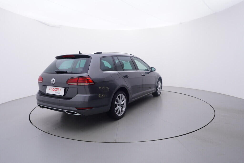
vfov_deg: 56.2
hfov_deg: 77.3
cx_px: 122
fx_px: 153
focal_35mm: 22
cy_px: 82
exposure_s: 1/80
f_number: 5
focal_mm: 15
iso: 200
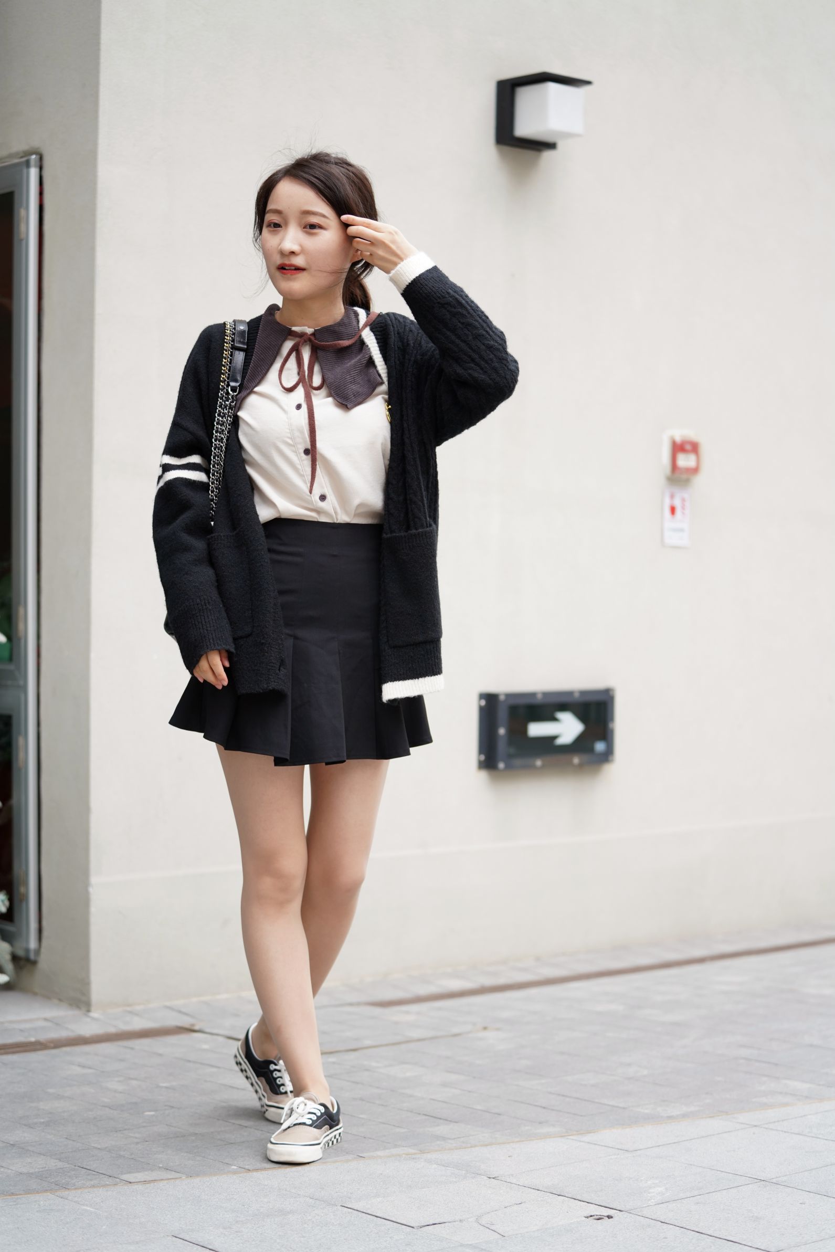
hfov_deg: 19.5
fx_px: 2434
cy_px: 626
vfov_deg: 28.8
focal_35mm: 70
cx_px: 418
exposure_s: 1/320
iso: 400
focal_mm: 70
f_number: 2.8
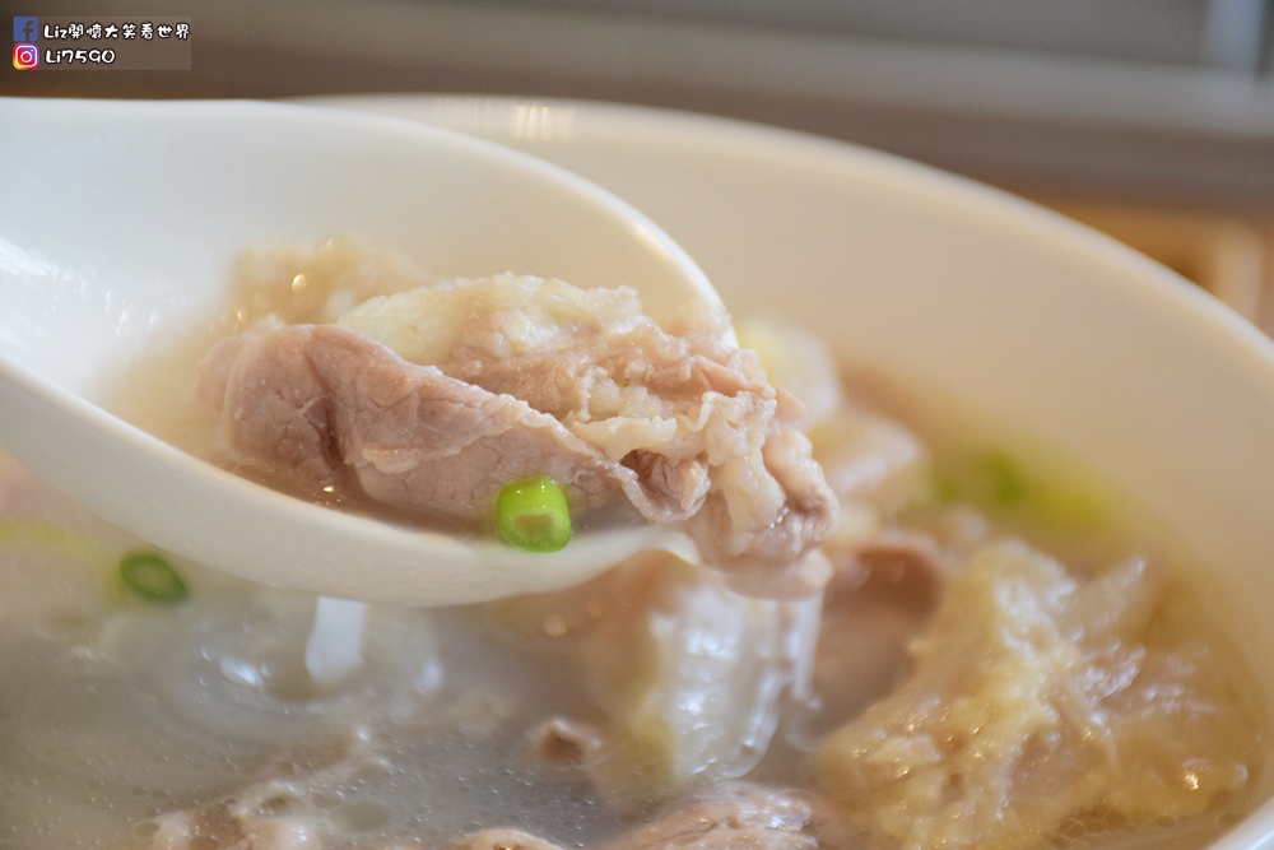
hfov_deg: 12.2
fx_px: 5946
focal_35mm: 168
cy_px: 425
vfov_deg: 8.2
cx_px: 637
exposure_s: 1/320
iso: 1600
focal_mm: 112
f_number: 5.6
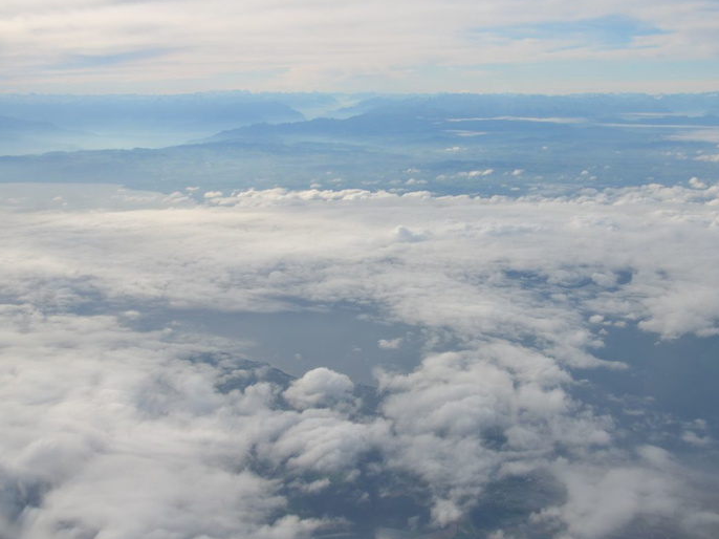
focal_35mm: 42
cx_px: 398
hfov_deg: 45.2
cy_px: 271
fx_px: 863
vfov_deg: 34.7
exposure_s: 1/250
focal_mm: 25
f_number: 8
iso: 100
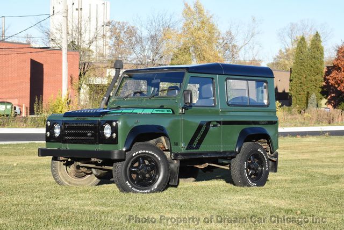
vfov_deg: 16.3
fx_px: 803
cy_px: 115
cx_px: 172
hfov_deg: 24.2
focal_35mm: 84
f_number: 13
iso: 2000
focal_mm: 56
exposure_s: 1/1250
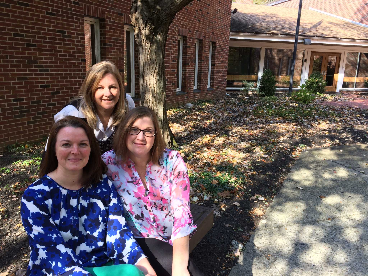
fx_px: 308
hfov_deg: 61.7
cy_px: 138
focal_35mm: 29
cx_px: 184
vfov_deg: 48.2
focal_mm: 4.15
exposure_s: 1/173
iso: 32
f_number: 2.2
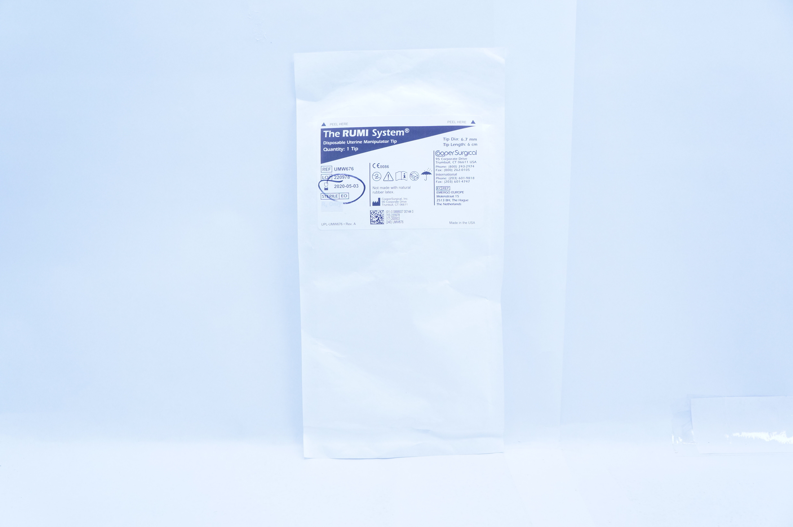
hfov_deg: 57.3
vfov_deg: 39.9
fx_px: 726
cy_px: 264
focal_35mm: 33
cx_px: 396
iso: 800
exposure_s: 1/200
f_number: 4.5
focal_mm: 22
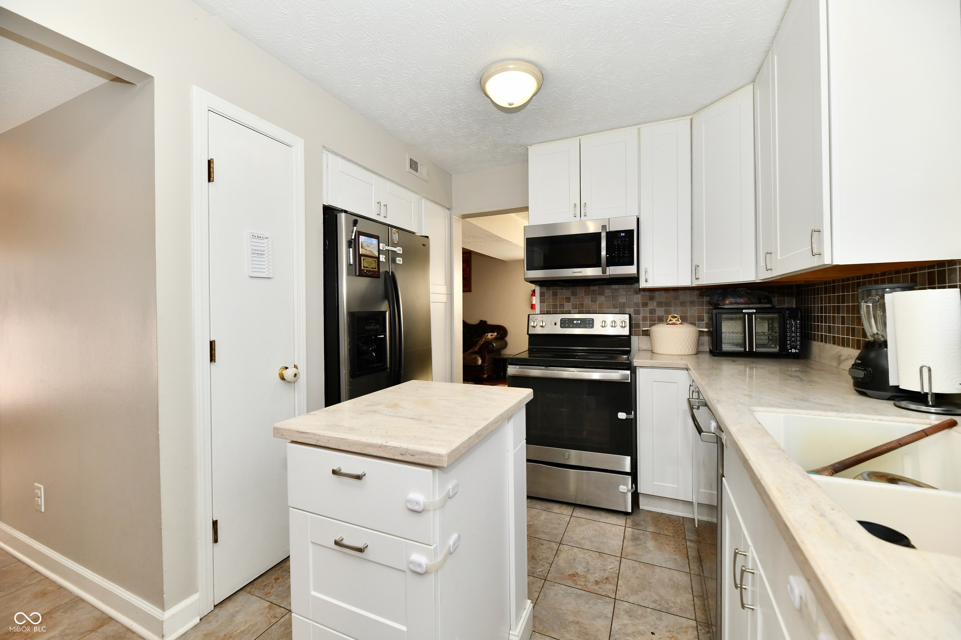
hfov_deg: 104.3
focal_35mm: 14
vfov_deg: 81.2
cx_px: 480
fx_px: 374
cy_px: 320
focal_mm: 14
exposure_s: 1/60
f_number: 6.3
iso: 640
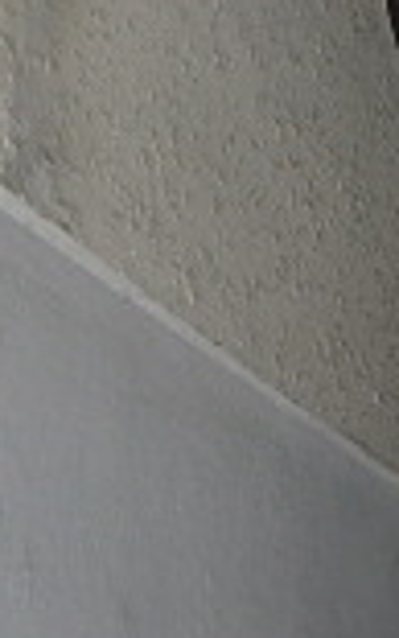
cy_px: 609
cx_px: 868
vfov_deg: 21.9
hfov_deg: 12.1
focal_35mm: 92
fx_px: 1599
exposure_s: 1/60
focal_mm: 3.7
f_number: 3.5
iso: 200
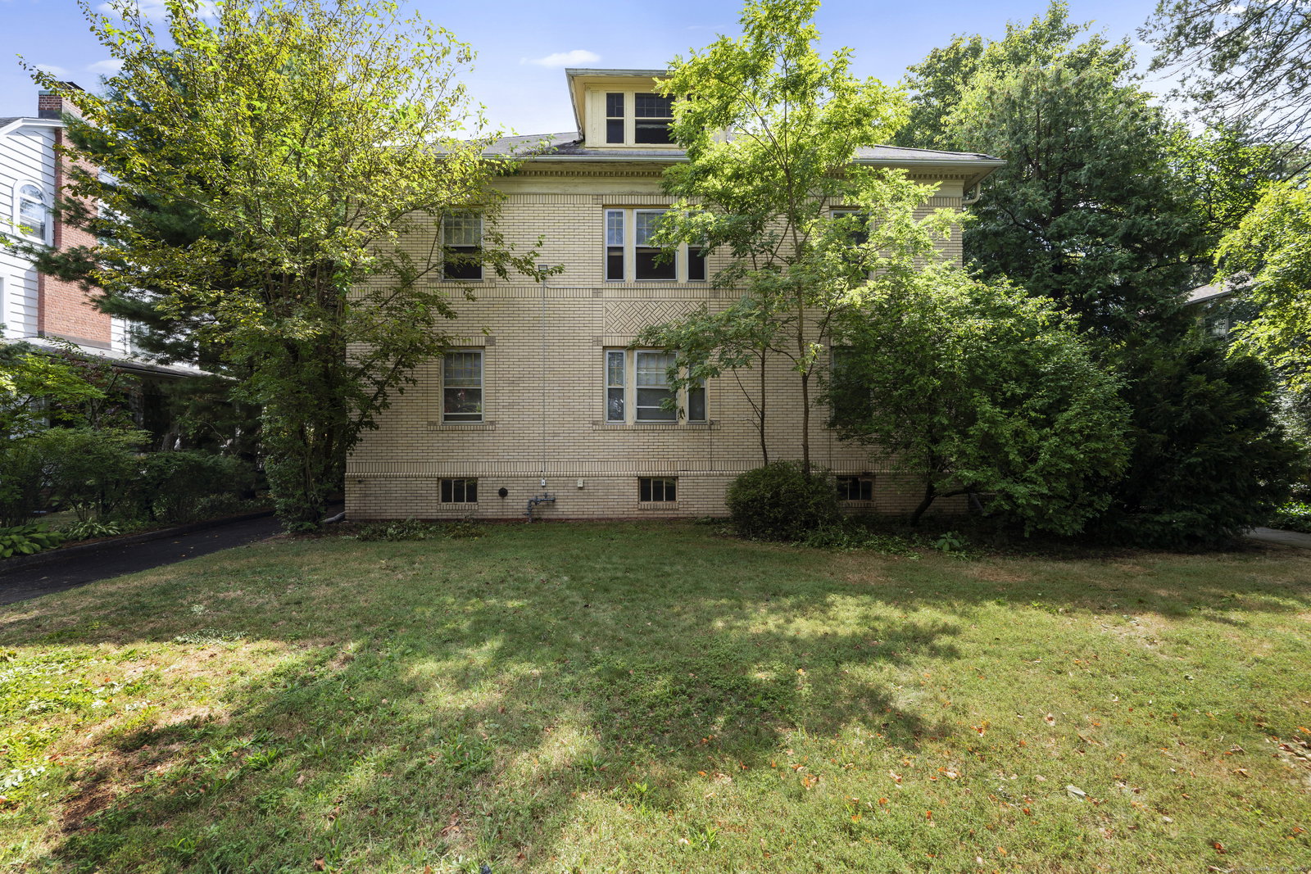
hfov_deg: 96.7
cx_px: 656
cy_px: 437
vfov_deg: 73.8
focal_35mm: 16
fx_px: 583
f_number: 8
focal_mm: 16
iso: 100
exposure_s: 1/20
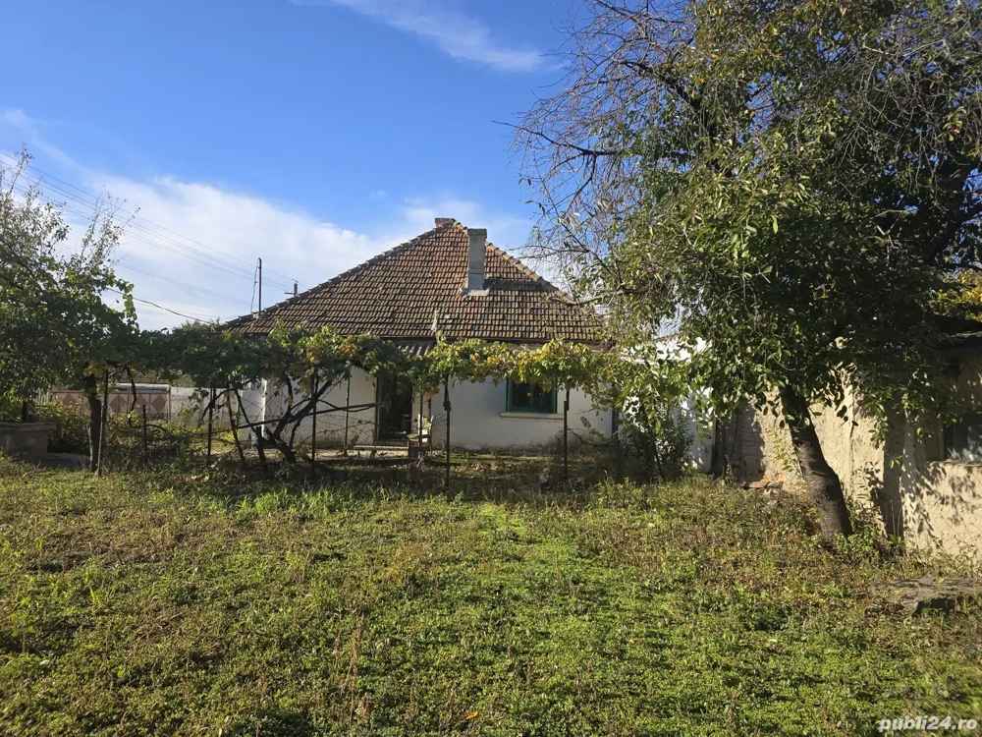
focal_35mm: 23
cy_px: 368
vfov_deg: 58.9
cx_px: 491
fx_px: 652
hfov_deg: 73.9
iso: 12
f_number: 1.7
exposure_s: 1/453
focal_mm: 6.3
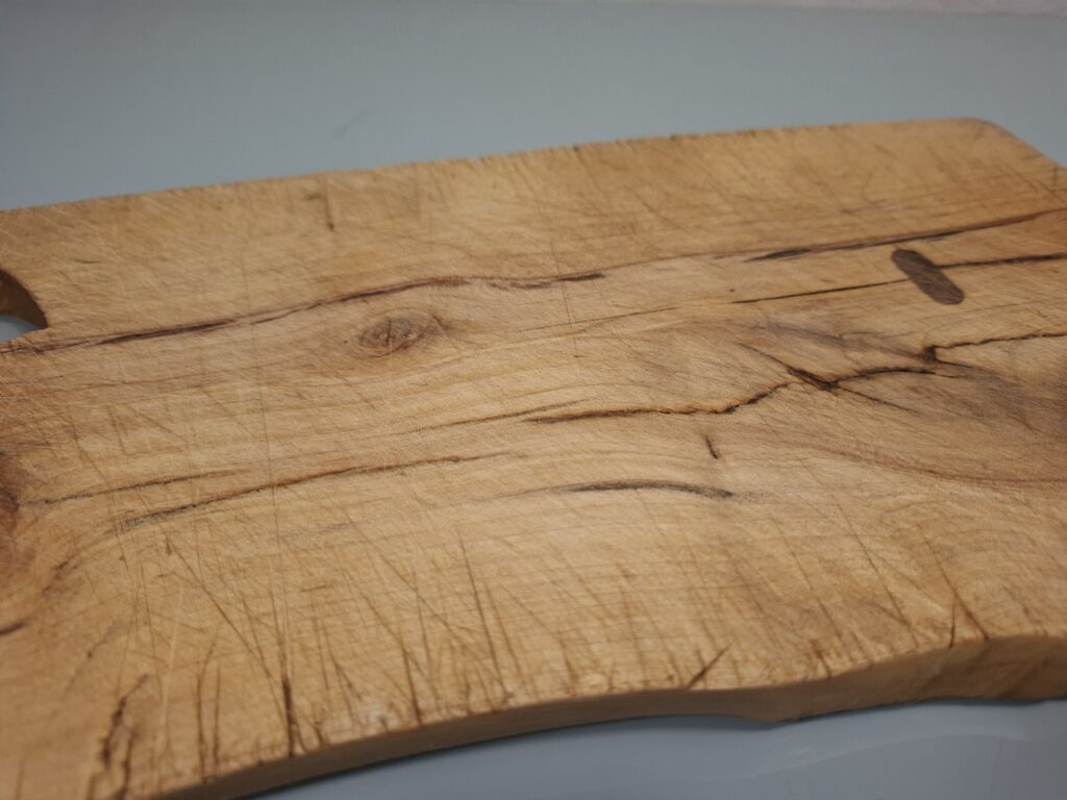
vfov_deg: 58.9
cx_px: 534
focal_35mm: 23
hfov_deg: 73.9
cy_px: 400
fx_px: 709
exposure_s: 1/100
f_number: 1.8
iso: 160
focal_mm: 5.54
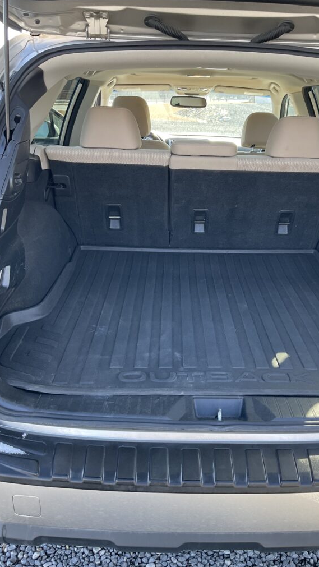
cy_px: 283
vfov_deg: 61.0
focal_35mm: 32
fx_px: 481
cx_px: 190
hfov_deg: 36.6
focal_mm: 3
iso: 40
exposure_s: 1/120
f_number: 1.8
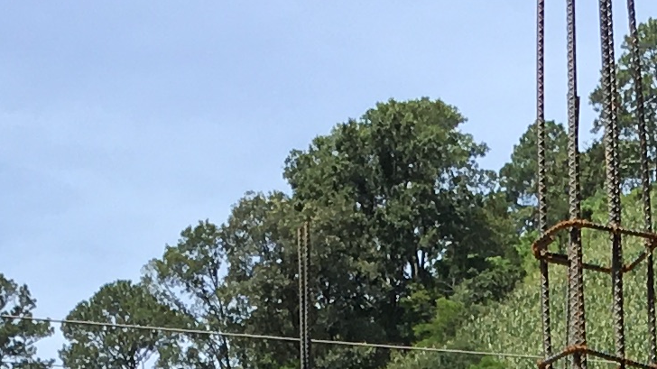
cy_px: 1330
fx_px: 3048
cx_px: 718
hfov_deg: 12.1
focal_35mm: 175
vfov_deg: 6.1
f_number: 2.2
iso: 25
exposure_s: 1/1068
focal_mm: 4.15
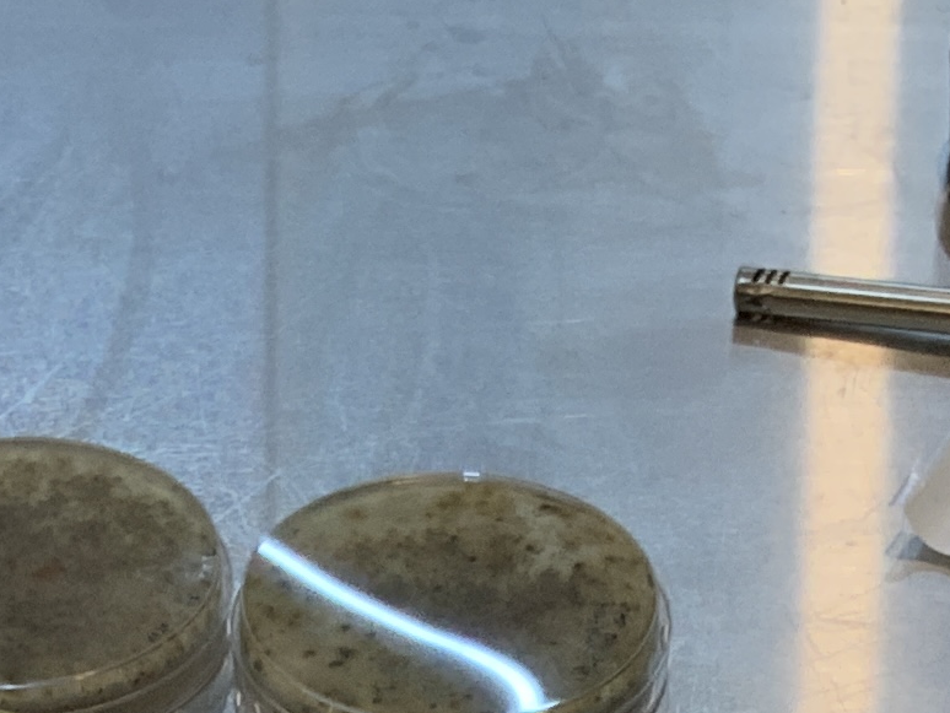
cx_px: 574
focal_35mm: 151
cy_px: 1802
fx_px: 4145
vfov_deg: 8.8
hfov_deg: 13.1
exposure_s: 1/60
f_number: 1.8
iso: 40
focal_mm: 3
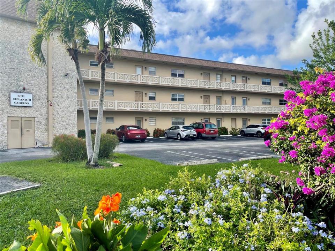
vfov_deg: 54.9
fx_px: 242
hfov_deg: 69.4
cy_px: 126
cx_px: 168
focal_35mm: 25
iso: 32
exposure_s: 1/1279
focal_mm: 5.1
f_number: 1.6
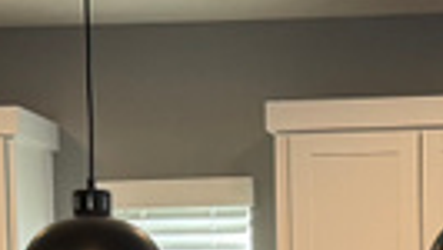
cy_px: 623
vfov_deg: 5.8
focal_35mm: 201
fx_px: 2362
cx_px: 476
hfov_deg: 10.6
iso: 160
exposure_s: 1/60
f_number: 1.78
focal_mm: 6.76
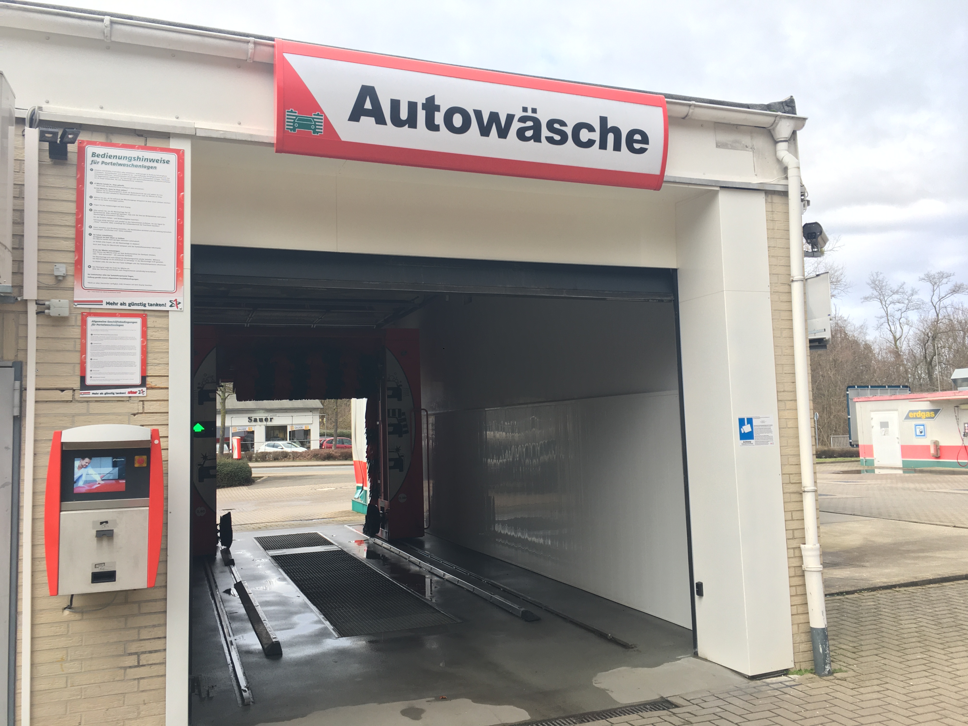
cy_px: 363
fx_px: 811
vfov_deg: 48.2
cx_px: 484
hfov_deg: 61.7
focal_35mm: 29
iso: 25
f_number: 2.2
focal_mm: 4.15
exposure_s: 1/100
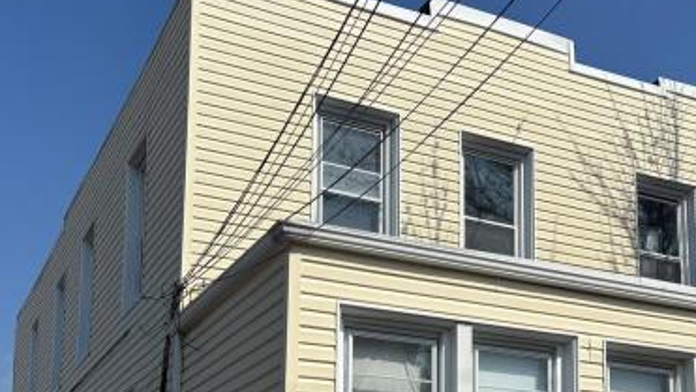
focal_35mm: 55
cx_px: 463
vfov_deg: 21.1
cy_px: 394
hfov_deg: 37.4
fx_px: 1015
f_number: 1.6
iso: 50
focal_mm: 5.96
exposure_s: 1/8333
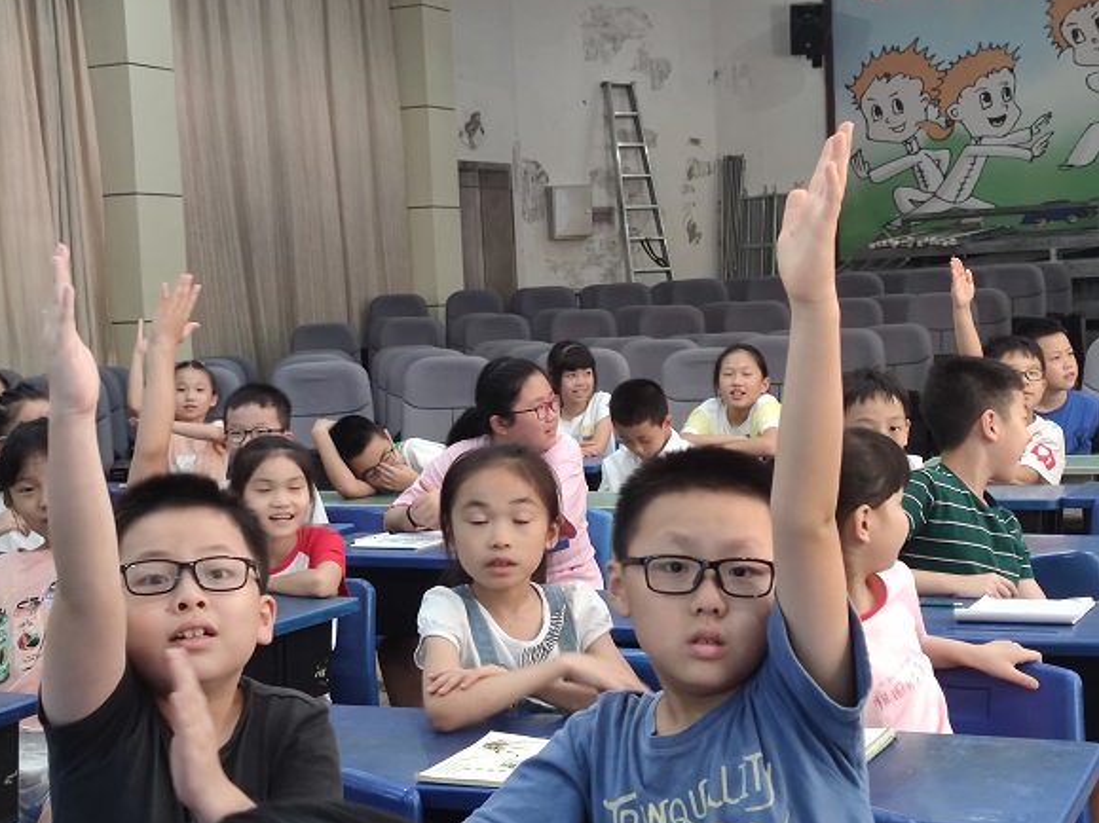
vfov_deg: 25.2
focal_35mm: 58
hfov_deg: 33.2
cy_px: 406
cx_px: 531
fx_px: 1841
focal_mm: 6.72
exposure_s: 1/60
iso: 260
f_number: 1.69
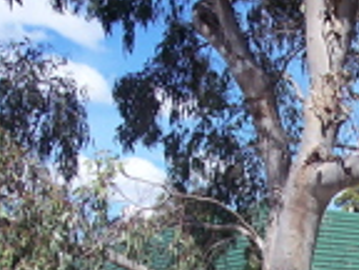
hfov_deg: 17.1
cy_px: 338
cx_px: 466
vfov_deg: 13.3
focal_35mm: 108
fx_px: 1120
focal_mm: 8
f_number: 4
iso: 100
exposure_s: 1/500
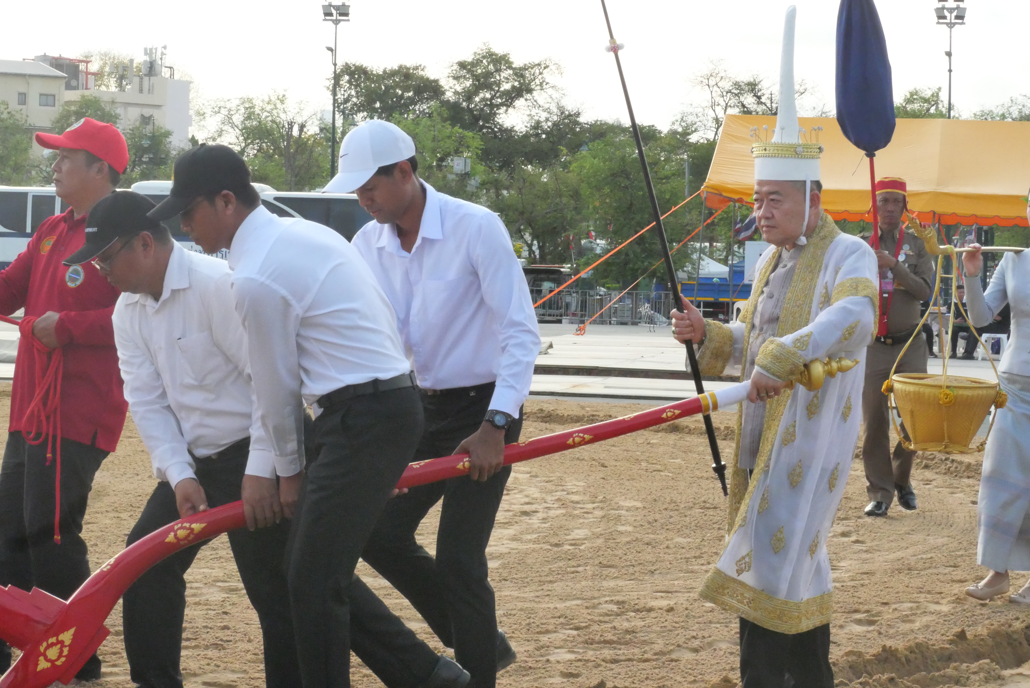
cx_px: 515
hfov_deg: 24.5
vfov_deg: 16.5
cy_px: 344
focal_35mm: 83
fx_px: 2376
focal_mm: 40
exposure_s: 1/500
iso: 4000
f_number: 22
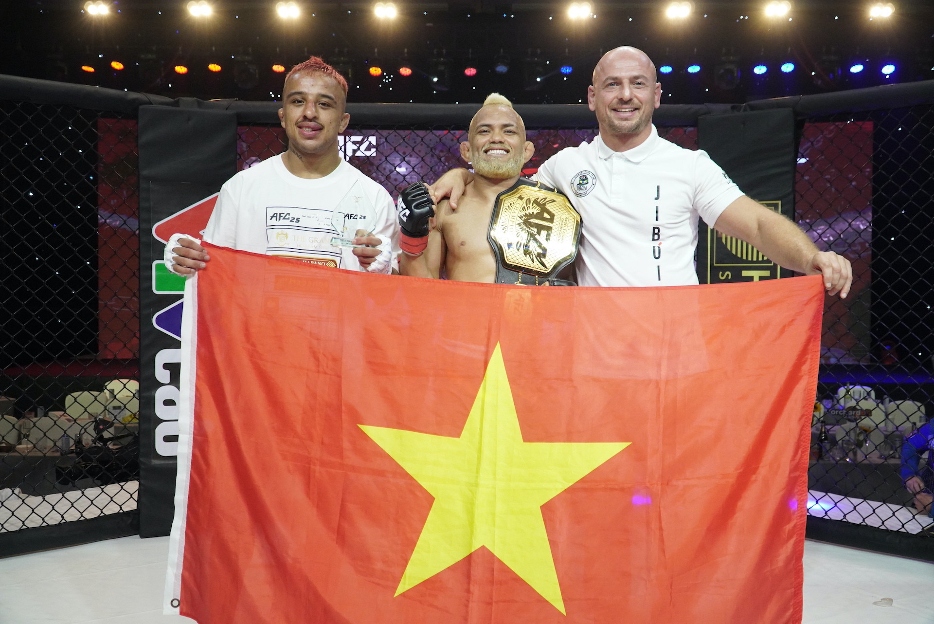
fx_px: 818
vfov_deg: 41.8
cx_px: 467
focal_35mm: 32
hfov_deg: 59.5
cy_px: 312
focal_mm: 21
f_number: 4
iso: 2500
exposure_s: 1/400
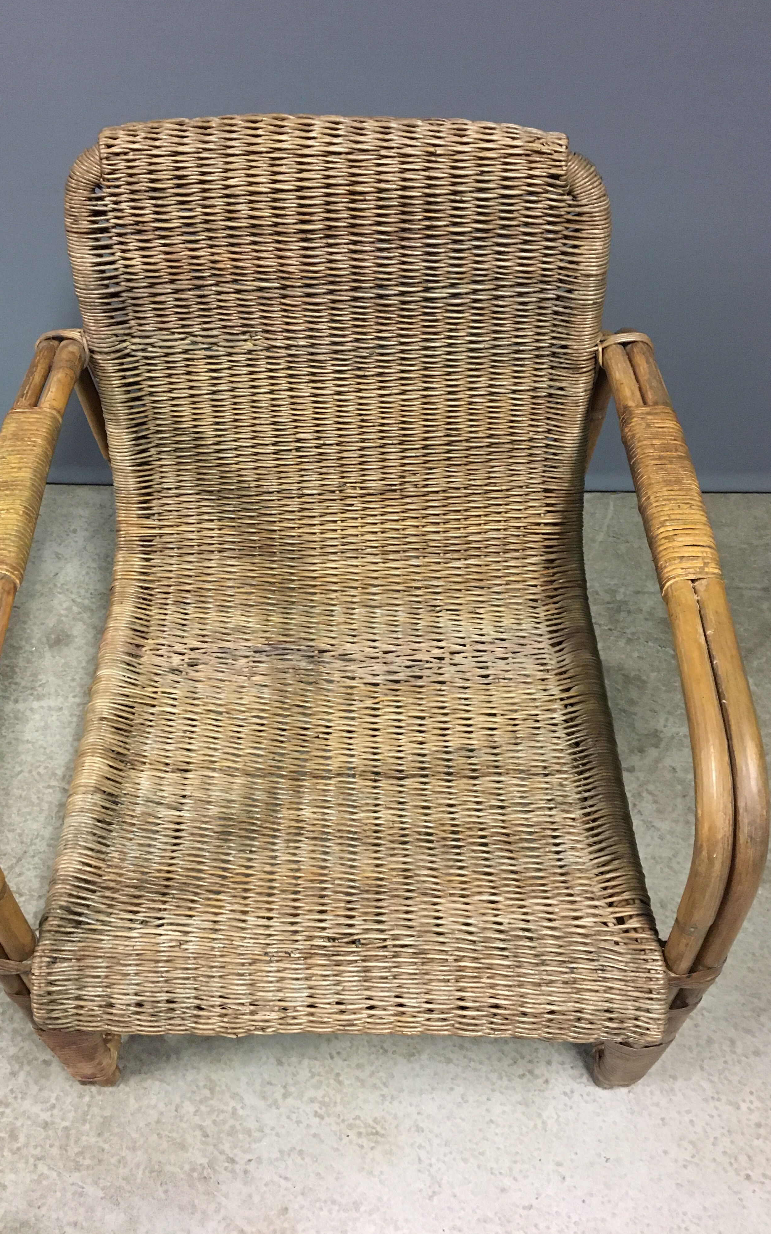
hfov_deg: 40.6
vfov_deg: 61.2
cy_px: 613
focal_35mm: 31
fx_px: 1042
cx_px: 346
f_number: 2.2
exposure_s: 1/17
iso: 250
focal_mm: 4.15
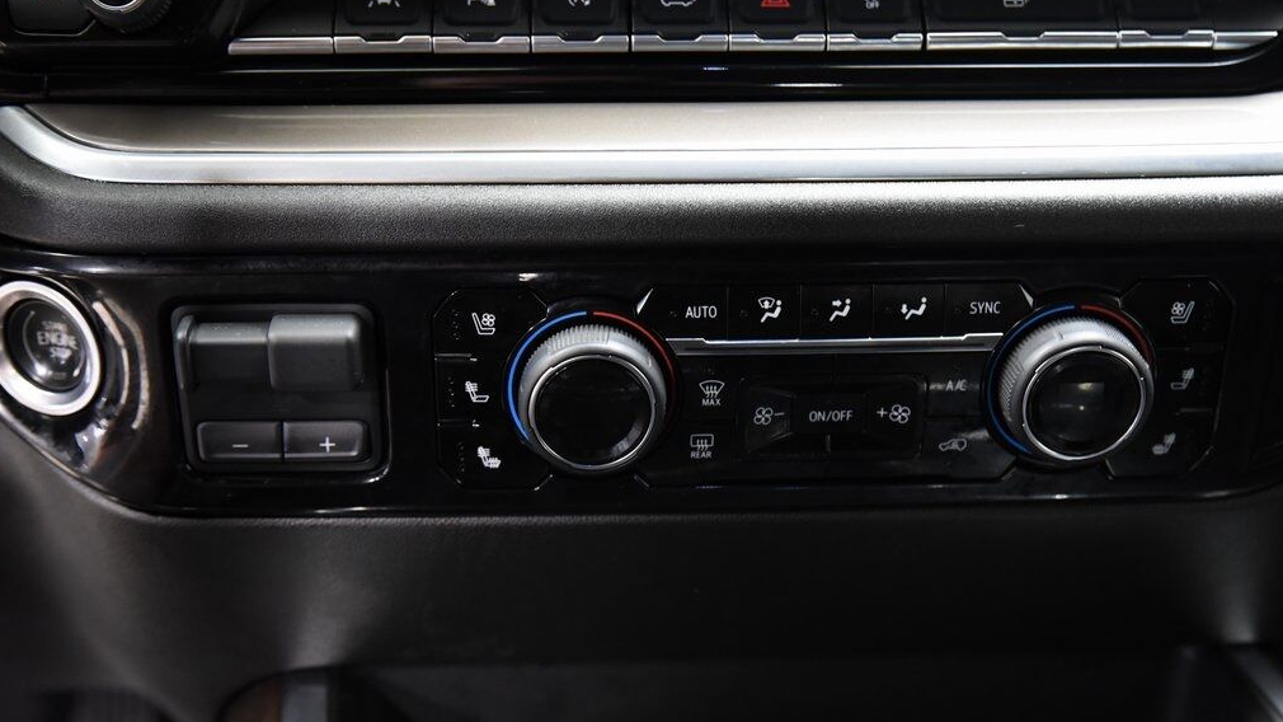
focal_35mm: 51
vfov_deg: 23.5
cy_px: 419
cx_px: 638
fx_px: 1735
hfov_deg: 40.6
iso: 4000
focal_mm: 48
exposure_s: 1/15
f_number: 4
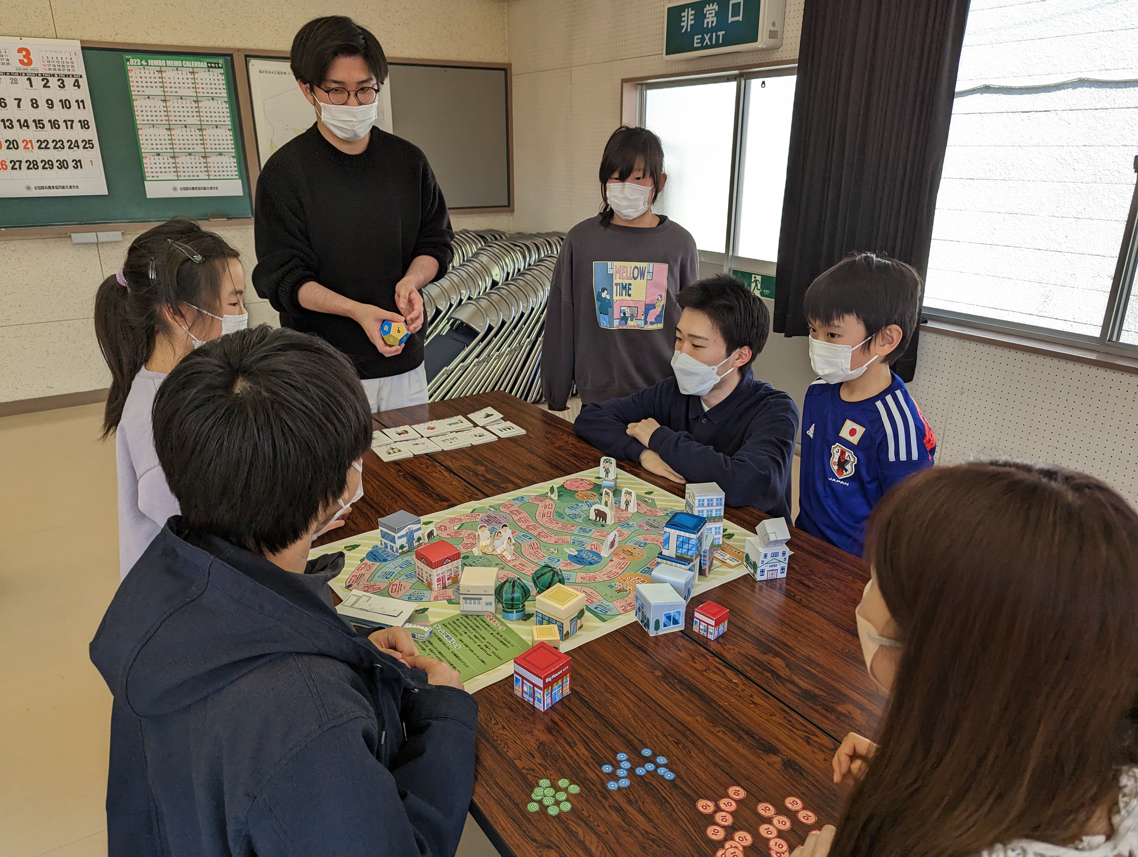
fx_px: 790
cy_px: 428
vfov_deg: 56.9
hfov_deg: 71.5
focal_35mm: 24
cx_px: 569
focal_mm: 6.81
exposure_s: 1/490
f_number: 1.85
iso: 62
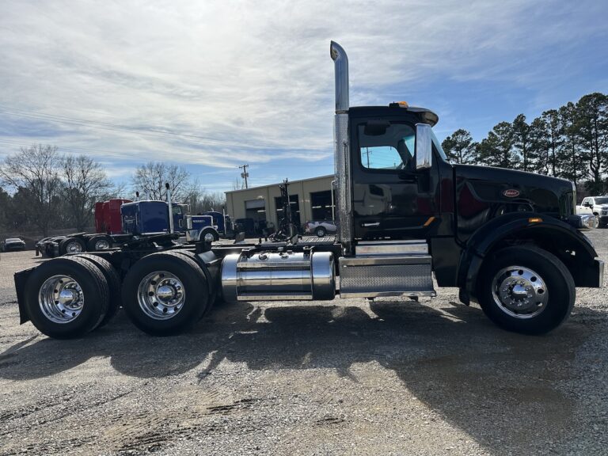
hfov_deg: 71.6
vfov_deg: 56.8
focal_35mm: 24
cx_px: 304
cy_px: 228
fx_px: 422
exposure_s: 1/10753
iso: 80
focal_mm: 6.86
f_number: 1.78
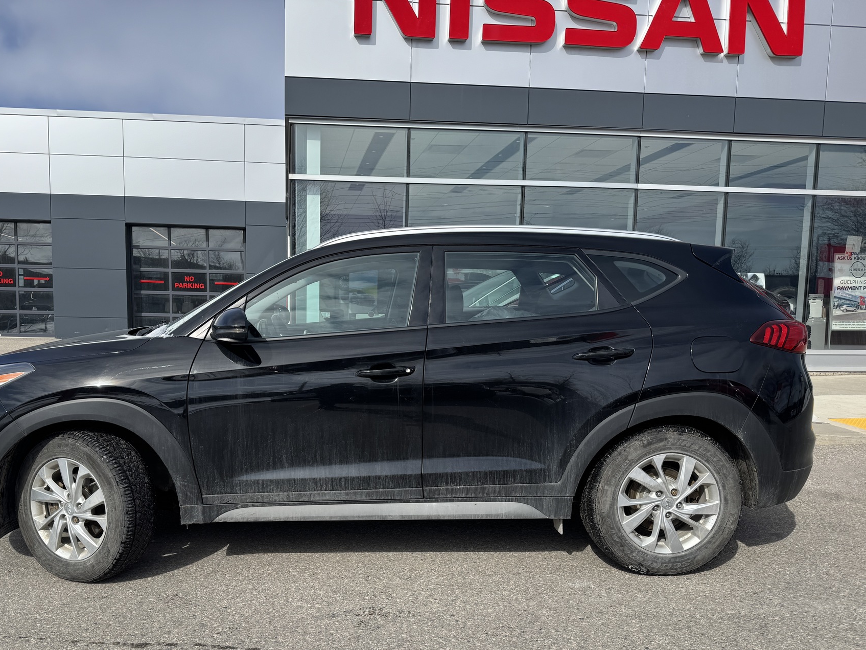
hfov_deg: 61.3
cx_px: 363
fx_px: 725
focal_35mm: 29
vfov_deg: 47.9
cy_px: 391
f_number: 1.78
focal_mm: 6.76
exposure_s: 1/4310
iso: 80
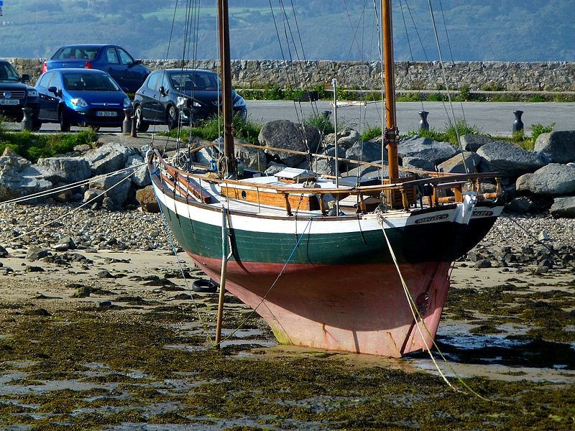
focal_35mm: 489
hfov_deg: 4.1
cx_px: 288
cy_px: 216
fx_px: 8123
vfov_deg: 3.0
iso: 100
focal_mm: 88
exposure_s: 1/500
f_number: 4.5
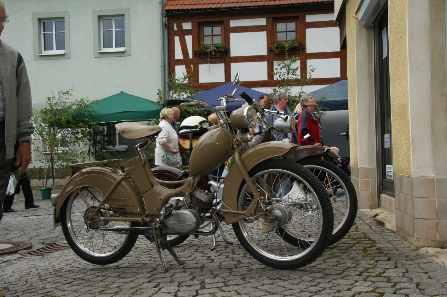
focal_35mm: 42
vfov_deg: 31.9
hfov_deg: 46.4
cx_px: 224
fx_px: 521
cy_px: 148
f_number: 13
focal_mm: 28
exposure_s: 1/250
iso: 400
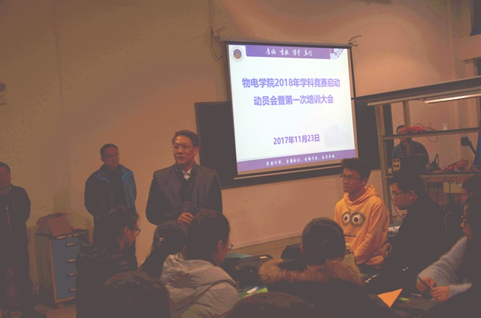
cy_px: 159
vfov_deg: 29.7
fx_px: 600
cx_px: 240
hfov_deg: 43.7
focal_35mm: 45
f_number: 4.8
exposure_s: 1/180
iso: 100
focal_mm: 30
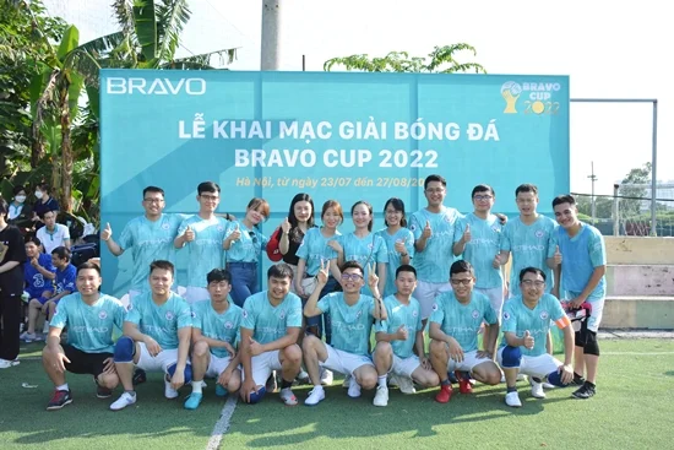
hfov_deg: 53.1
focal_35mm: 36
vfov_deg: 36.9
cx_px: 337
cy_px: 225
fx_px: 674
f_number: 5.6
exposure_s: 1/4000
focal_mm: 24
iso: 2500
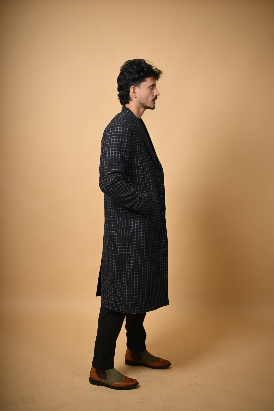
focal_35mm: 50
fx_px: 571
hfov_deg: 27.0
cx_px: 137
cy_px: 206
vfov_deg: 39.6
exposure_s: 1/1000
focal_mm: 50
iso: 160
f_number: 2.2
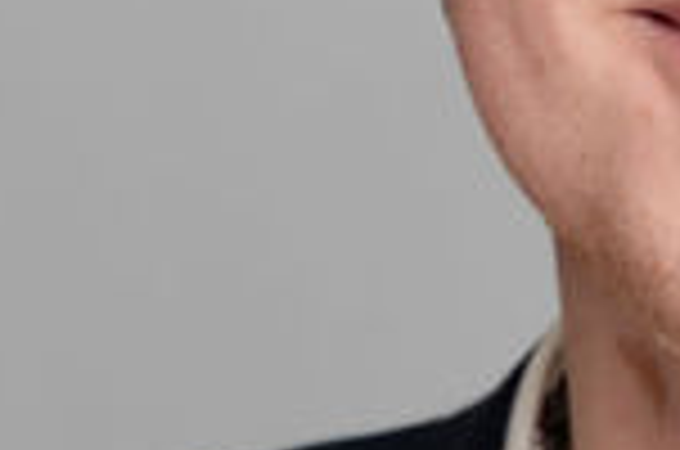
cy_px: 178
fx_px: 8463
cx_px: 905
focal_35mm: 449
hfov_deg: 4.6
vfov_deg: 3.0
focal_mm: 66
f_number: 5
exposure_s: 1/200
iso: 50
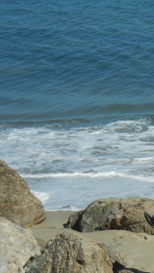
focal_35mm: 145
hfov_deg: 8.2
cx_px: 229
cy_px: 151
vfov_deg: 14.8
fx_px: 1053
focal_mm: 13.9
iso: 160
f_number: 8.6
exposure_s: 1/445
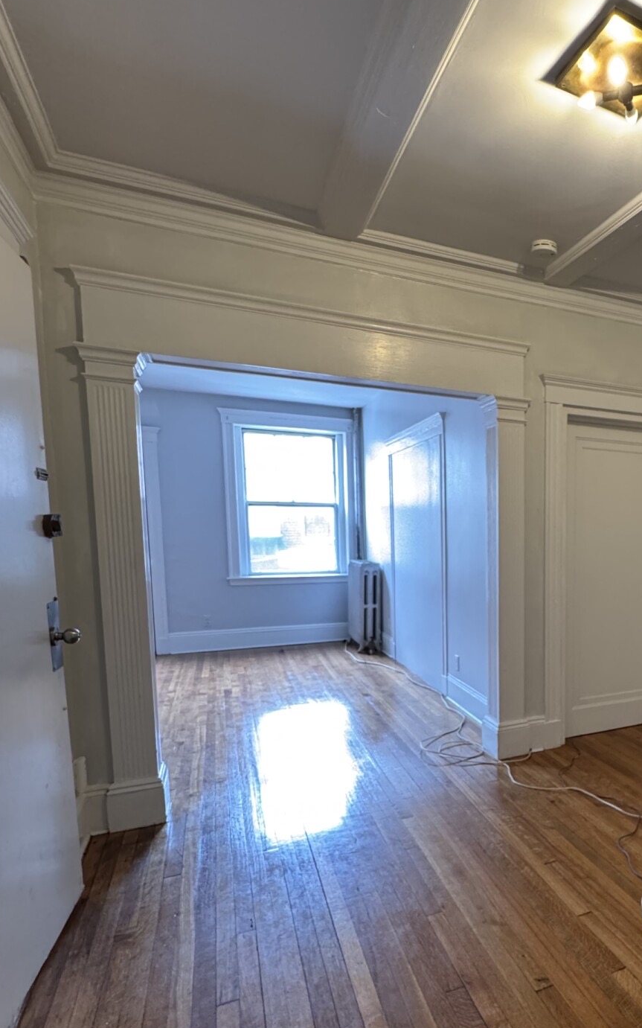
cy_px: 596
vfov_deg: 79.1
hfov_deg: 50.1
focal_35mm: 22
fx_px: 616
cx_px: 553
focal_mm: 2.22
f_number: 2.2
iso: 500
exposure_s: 1/60
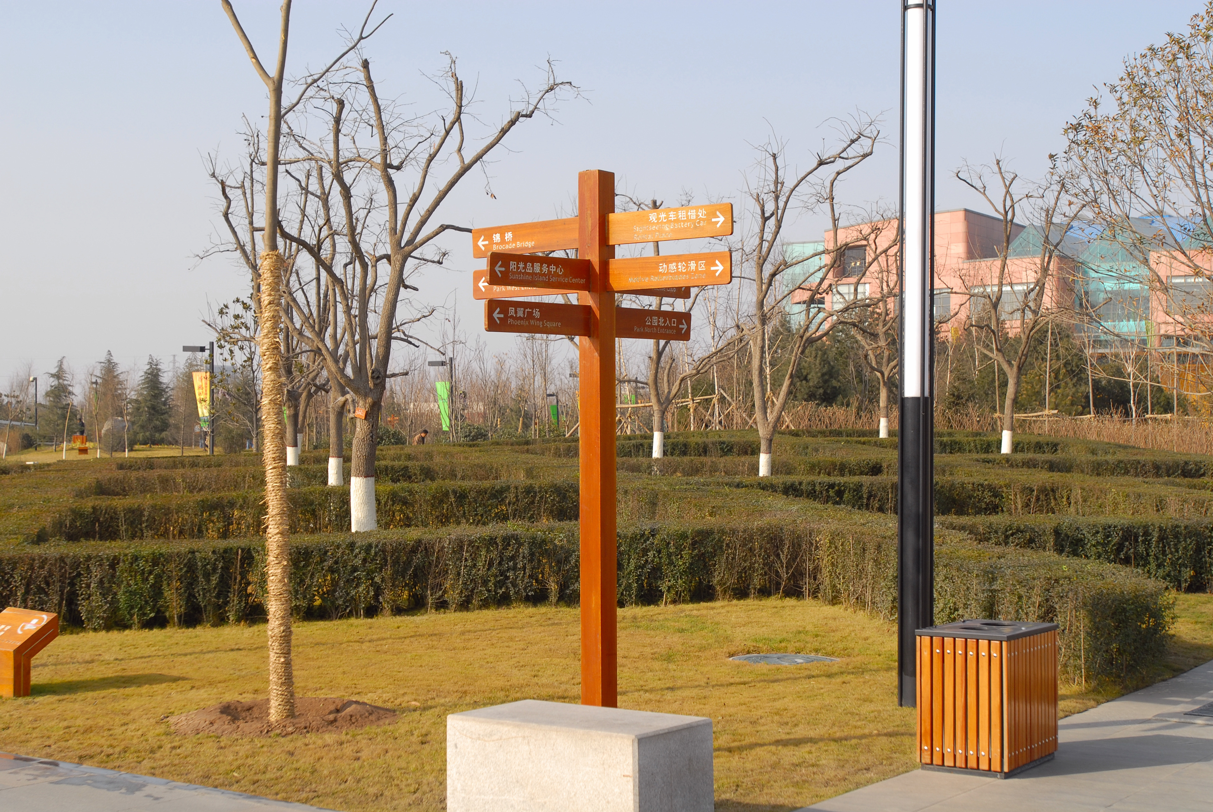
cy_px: 406
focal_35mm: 52
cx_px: 606
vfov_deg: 25.8
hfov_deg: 37.8
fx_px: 1771
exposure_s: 1/180
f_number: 7.1
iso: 100
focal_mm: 35
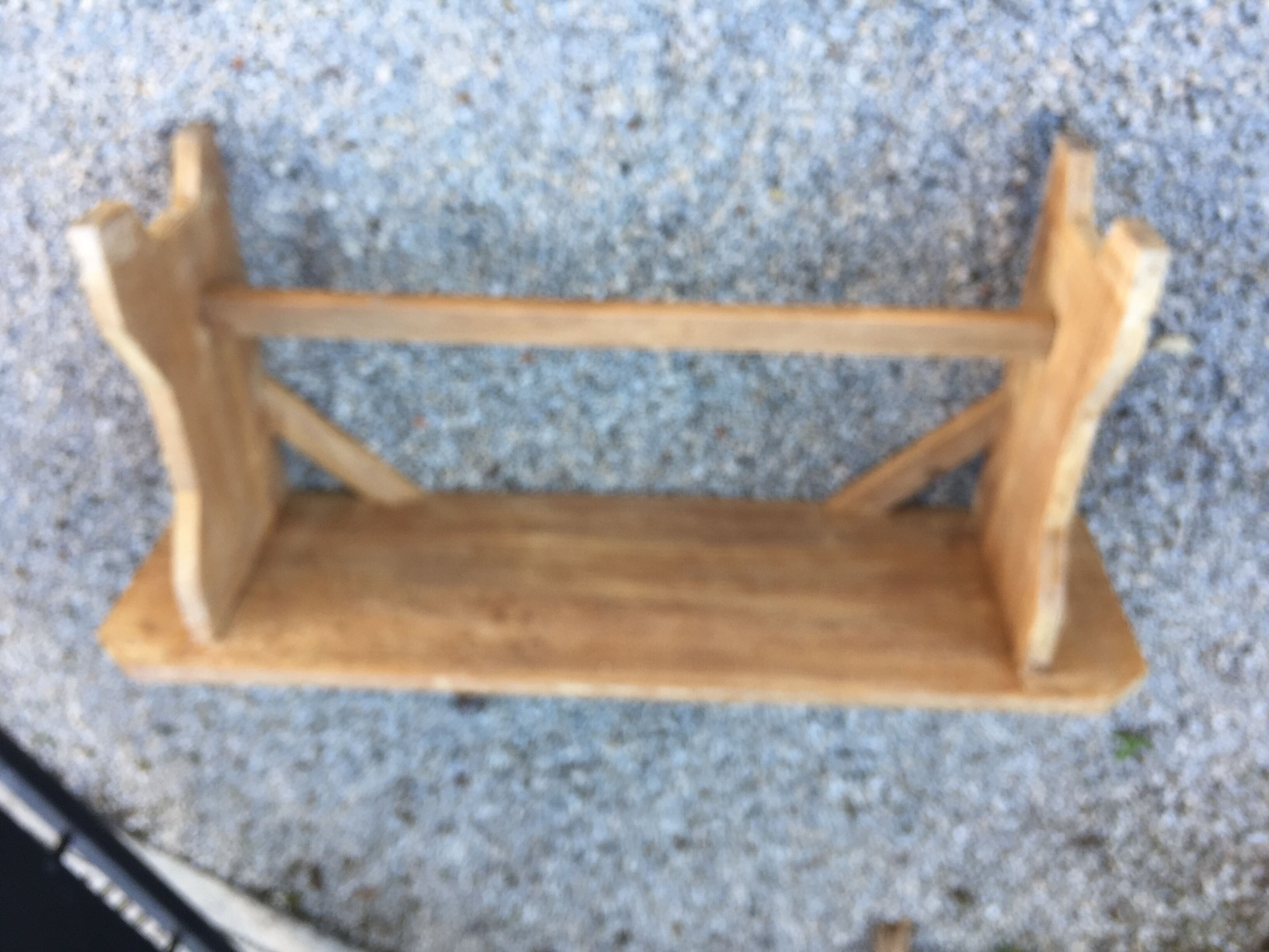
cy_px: 476
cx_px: 634
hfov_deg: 61.7
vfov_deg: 48.2
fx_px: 1063
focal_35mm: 29
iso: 32
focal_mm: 4.15
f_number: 2.2
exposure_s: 1/100
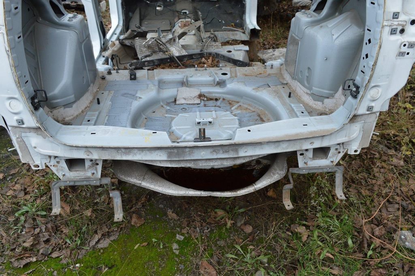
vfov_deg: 47.9
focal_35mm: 27
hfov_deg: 67.4
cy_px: 138
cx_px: 208
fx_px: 311
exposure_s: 1/125
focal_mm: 18
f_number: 5.6
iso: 400
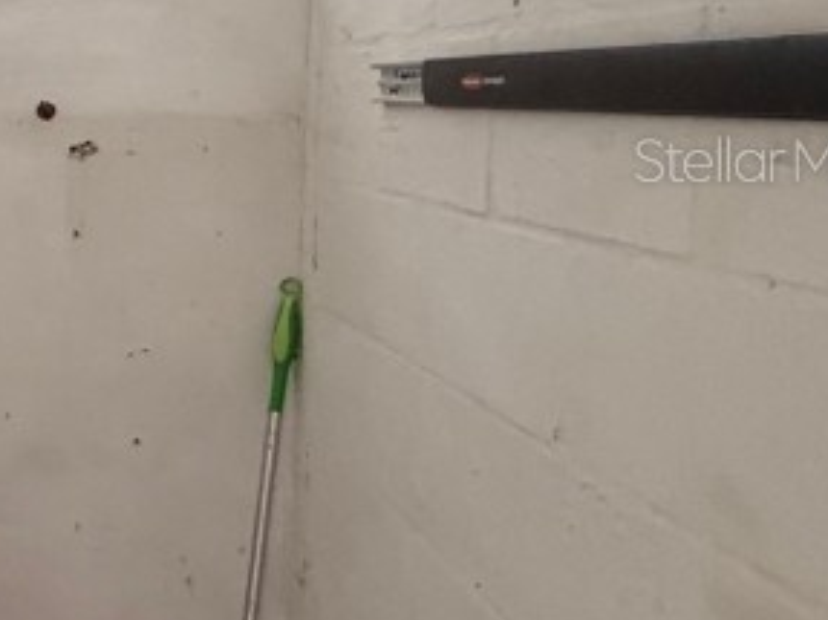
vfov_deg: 28.7
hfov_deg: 24.0
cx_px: -571
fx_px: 1195
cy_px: 159
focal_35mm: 50
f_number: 2.2
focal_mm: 2.22
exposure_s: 1/110
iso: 320
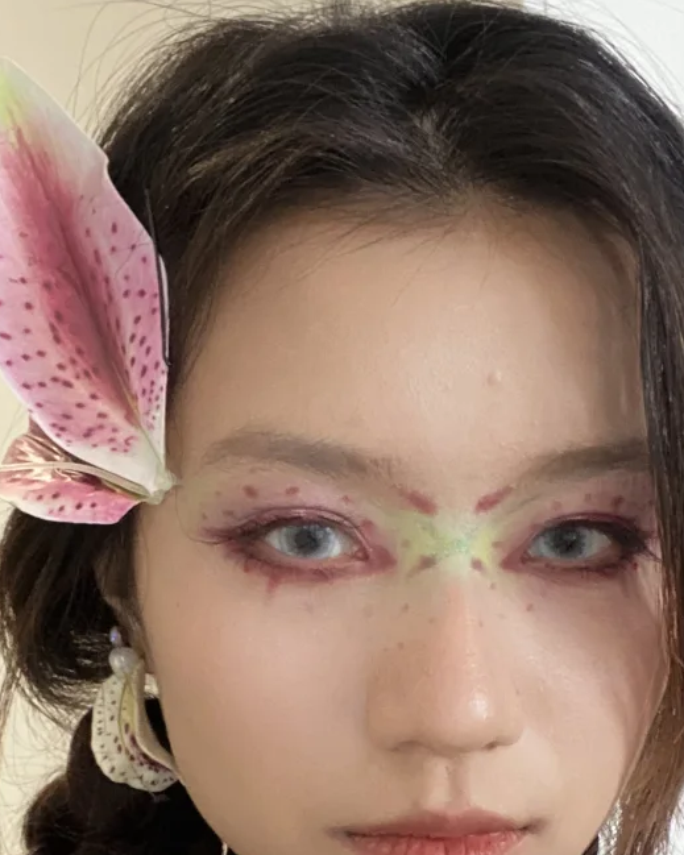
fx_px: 1645
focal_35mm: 65
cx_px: 344
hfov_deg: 23.5
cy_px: 800
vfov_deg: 27.9
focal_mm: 2.71
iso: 400
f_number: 2.2
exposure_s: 1/58
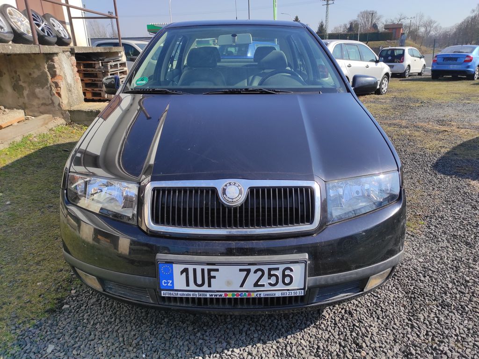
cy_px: 180
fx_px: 346
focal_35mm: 25
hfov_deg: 69.4
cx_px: 240
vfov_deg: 54.8
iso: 100
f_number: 1.89
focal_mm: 5.43
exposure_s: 1/2225
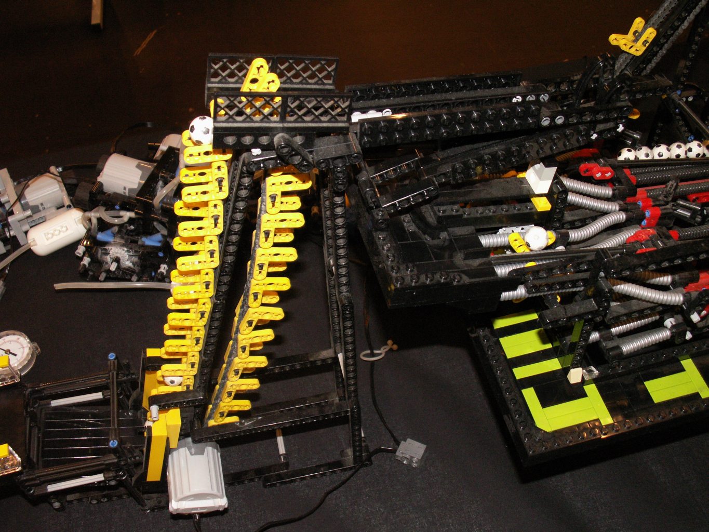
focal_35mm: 36
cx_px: 354
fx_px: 737
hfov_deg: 51.4
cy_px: 266
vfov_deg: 39.7
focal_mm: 5.89
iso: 160
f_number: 2.8
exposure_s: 1/60
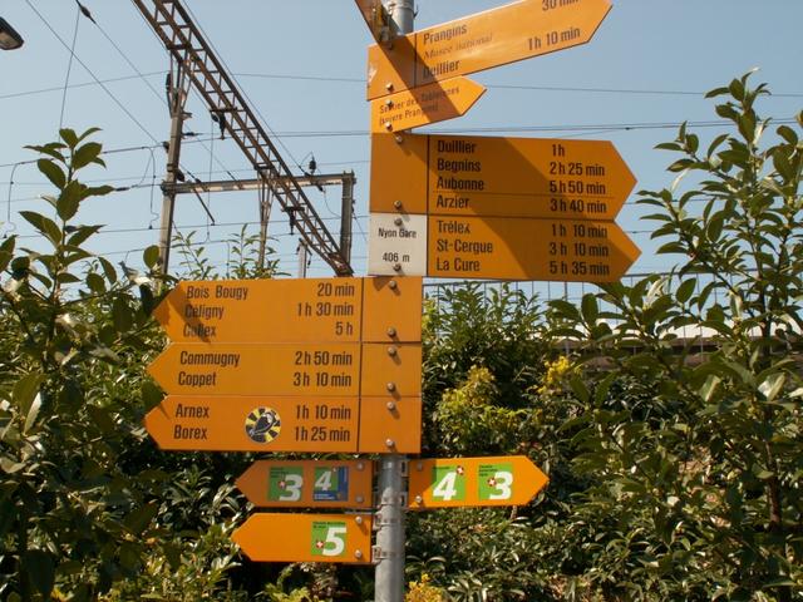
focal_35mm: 45
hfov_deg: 42.1
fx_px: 1044
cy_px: 301
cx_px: 402
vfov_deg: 32.2
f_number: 6.3
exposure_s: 1/200
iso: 50
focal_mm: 7.49
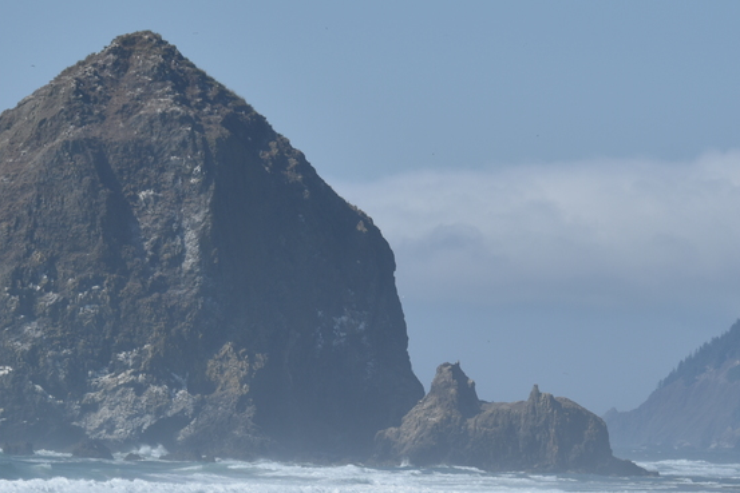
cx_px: 440
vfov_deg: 4.0
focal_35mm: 347
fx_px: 7134
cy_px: 366
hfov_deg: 5.9
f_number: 10
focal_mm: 150
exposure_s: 1/400
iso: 100
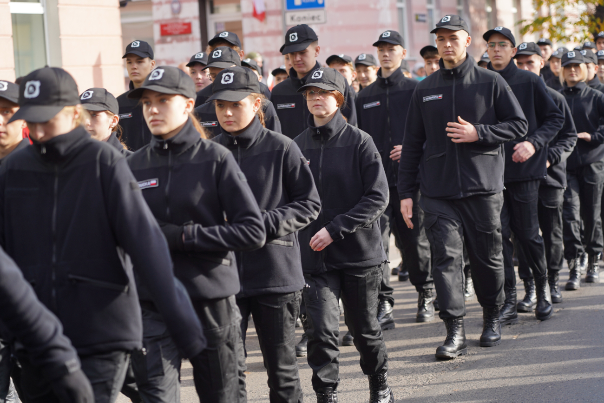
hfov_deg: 19.5
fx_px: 1762
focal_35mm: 105
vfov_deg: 13.0
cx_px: 302
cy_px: 202
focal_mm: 105
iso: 100
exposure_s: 1/200
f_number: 4
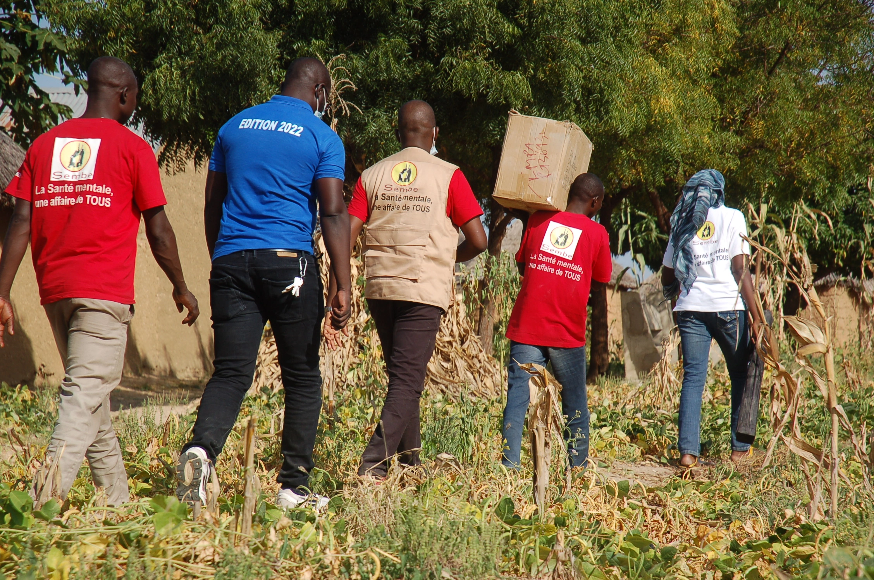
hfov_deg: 16.1
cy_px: 290
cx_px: 437
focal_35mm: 128
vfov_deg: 10.7
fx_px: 3090
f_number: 6.3
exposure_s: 1/640
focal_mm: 85
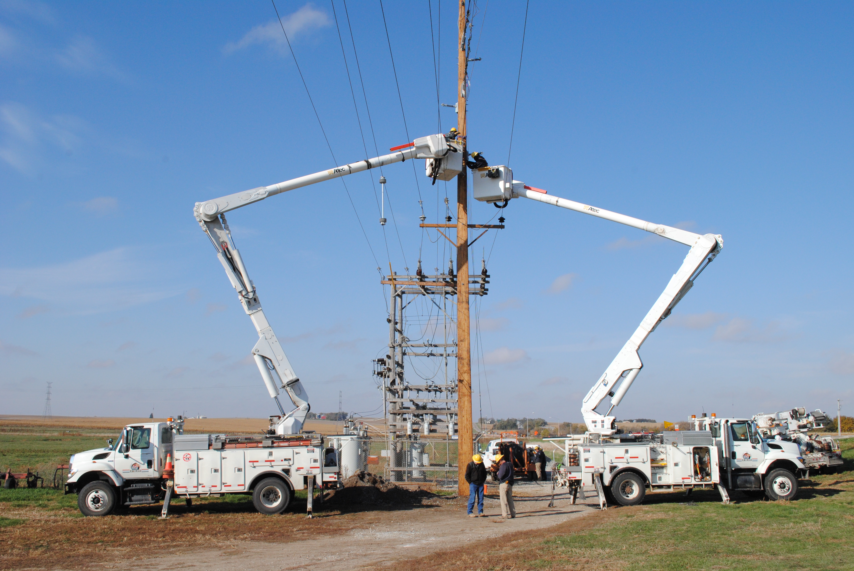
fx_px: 855
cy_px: 286
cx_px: 427
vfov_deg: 37.0
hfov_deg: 53.1
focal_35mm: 36
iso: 400
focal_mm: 24
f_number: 13
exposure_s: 1/640
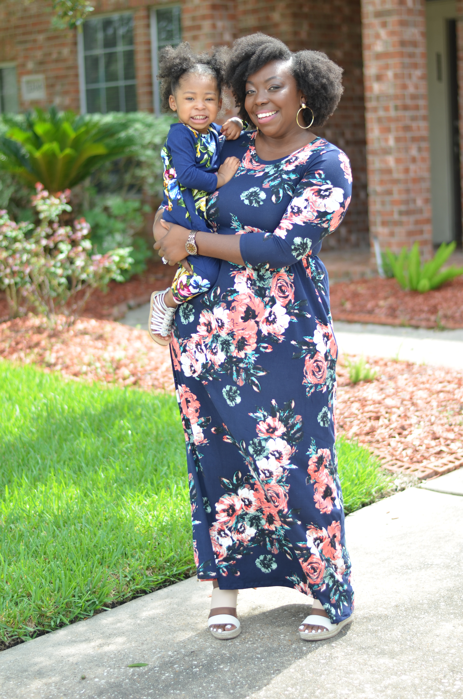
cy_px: 350
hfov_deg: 18.1
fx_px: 1453
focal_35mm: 75
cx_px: 232
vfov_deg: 27.0
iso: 100
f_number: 1.8
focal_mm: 50
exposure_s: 1/750
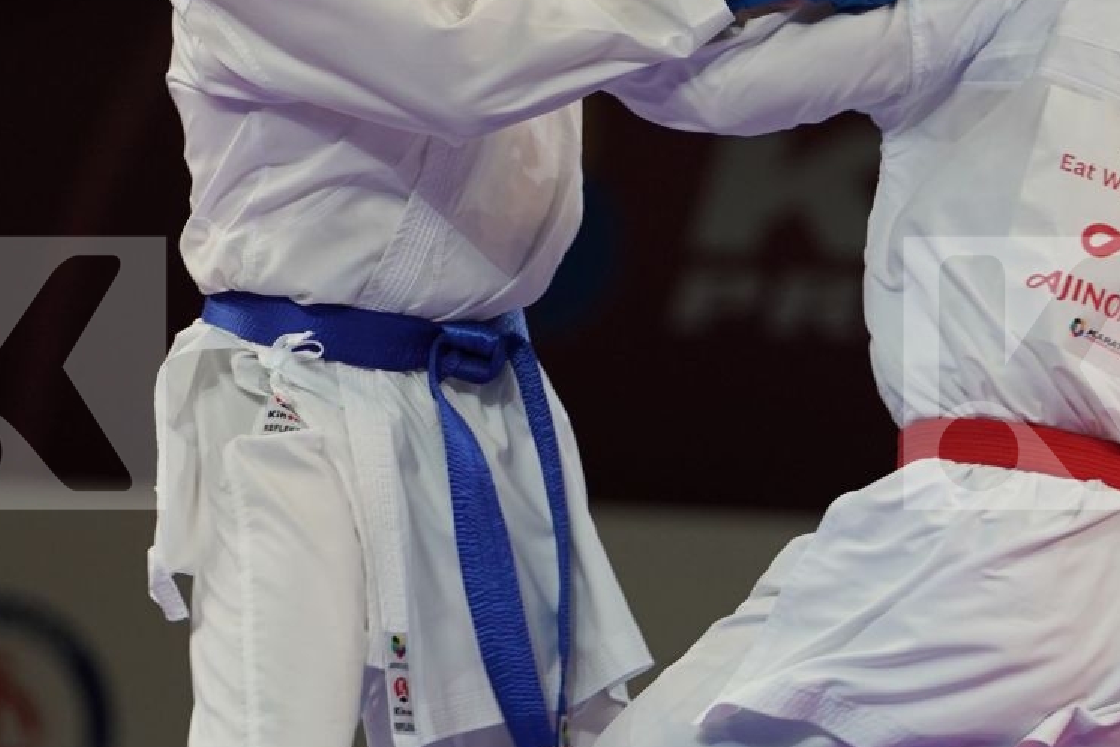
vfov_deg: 3.2
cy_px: 374
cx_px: 535
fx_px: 13563
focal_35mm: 436
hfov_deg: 4.7
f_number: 2.8
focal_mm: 181
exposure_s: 1/1000
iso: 1000
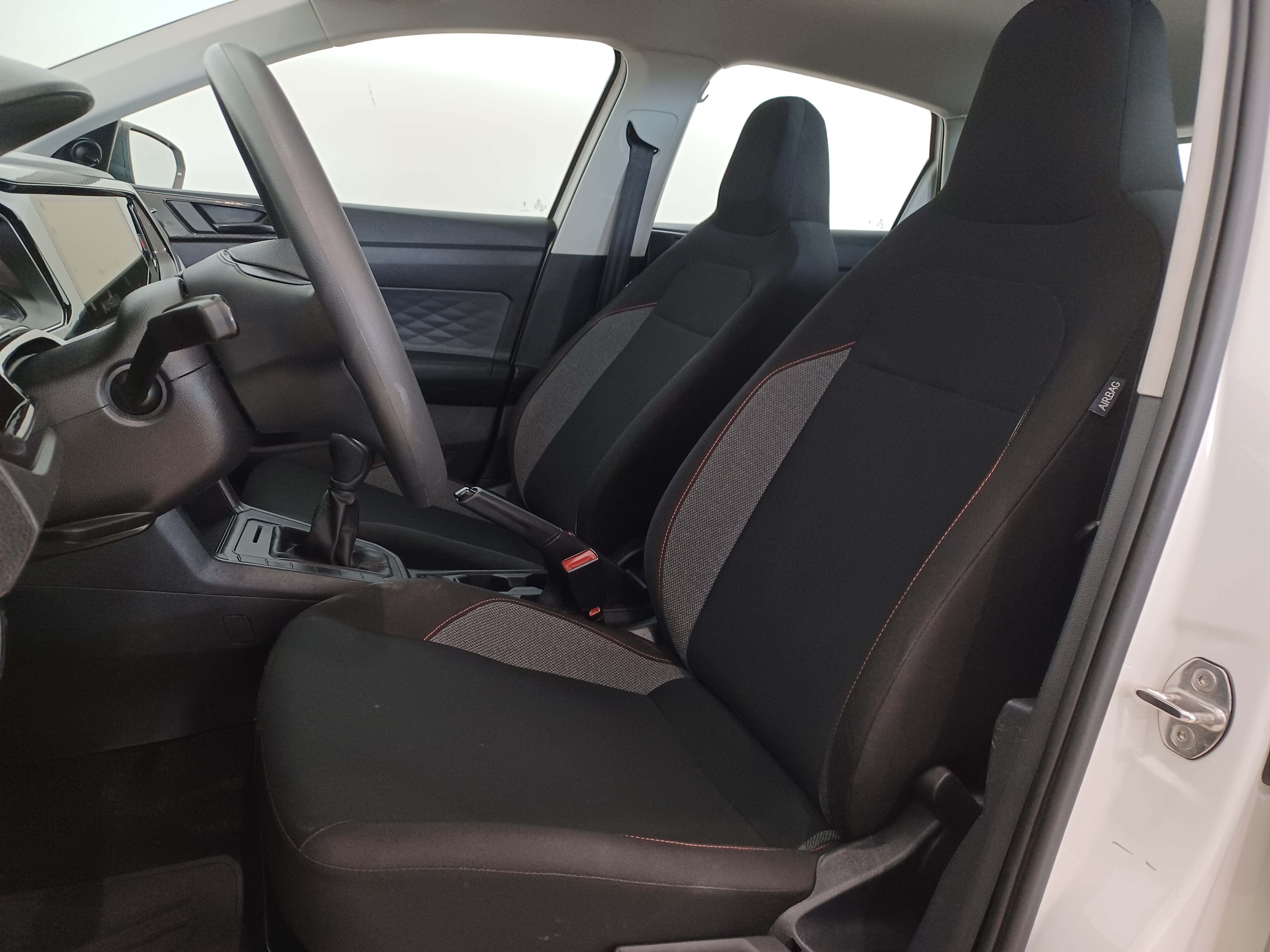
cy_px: 476
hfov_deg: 69.4
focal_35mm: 25
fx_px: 917
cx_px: 635
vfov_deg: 54.9
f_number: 1.8
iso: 250
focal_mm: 4.6
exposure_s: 1/30
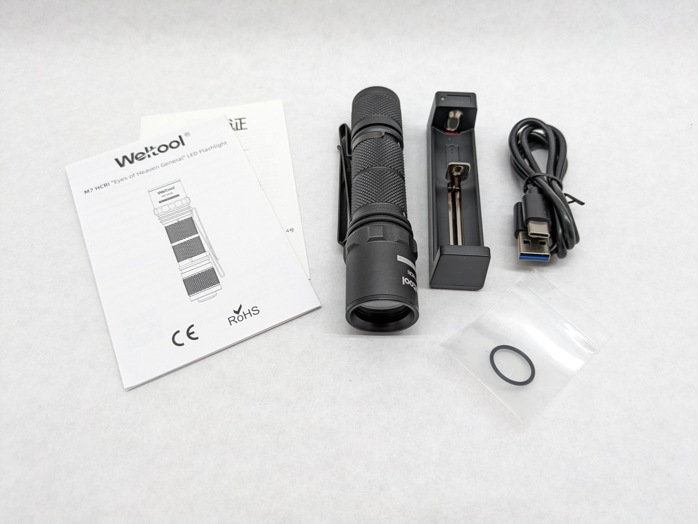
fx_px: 504
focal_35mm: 25
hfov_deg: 69.4
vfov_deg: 54.9
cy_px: 262
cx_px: 349
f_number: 1.89
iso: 94
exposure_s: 1/120
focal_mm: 5.43
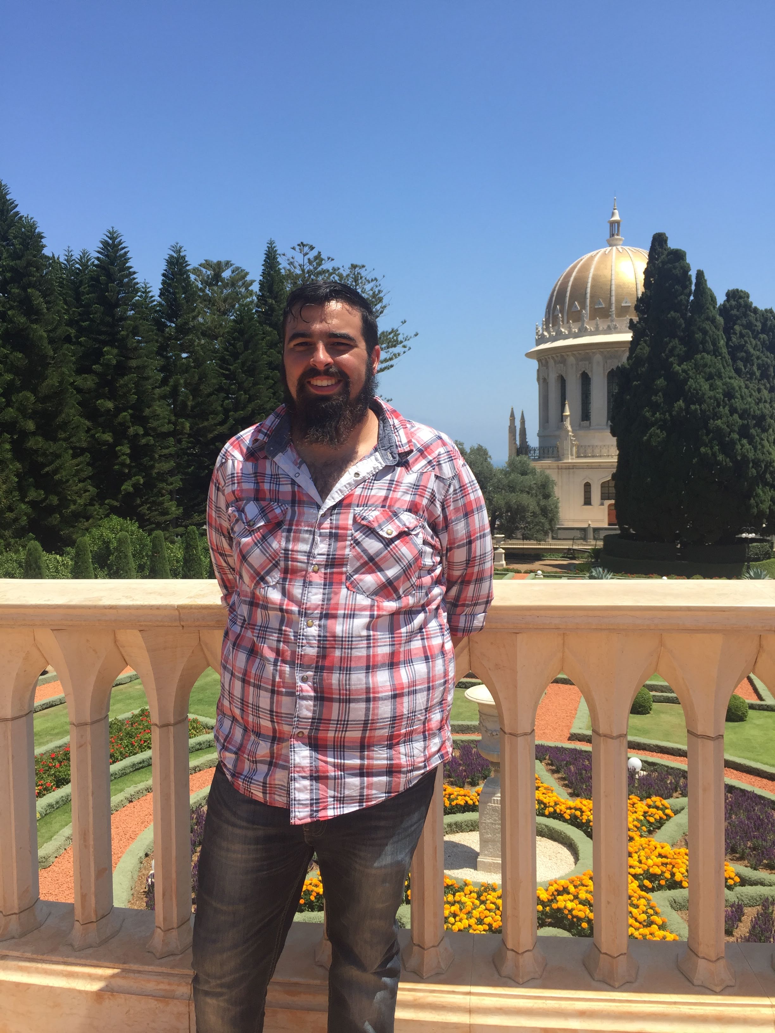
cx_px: 388
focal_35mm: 29
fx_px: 866
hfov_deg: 48.2
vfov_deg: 61.7
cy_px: 516
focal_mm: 4.15
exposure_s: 1/1522
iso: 32
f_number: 2.2
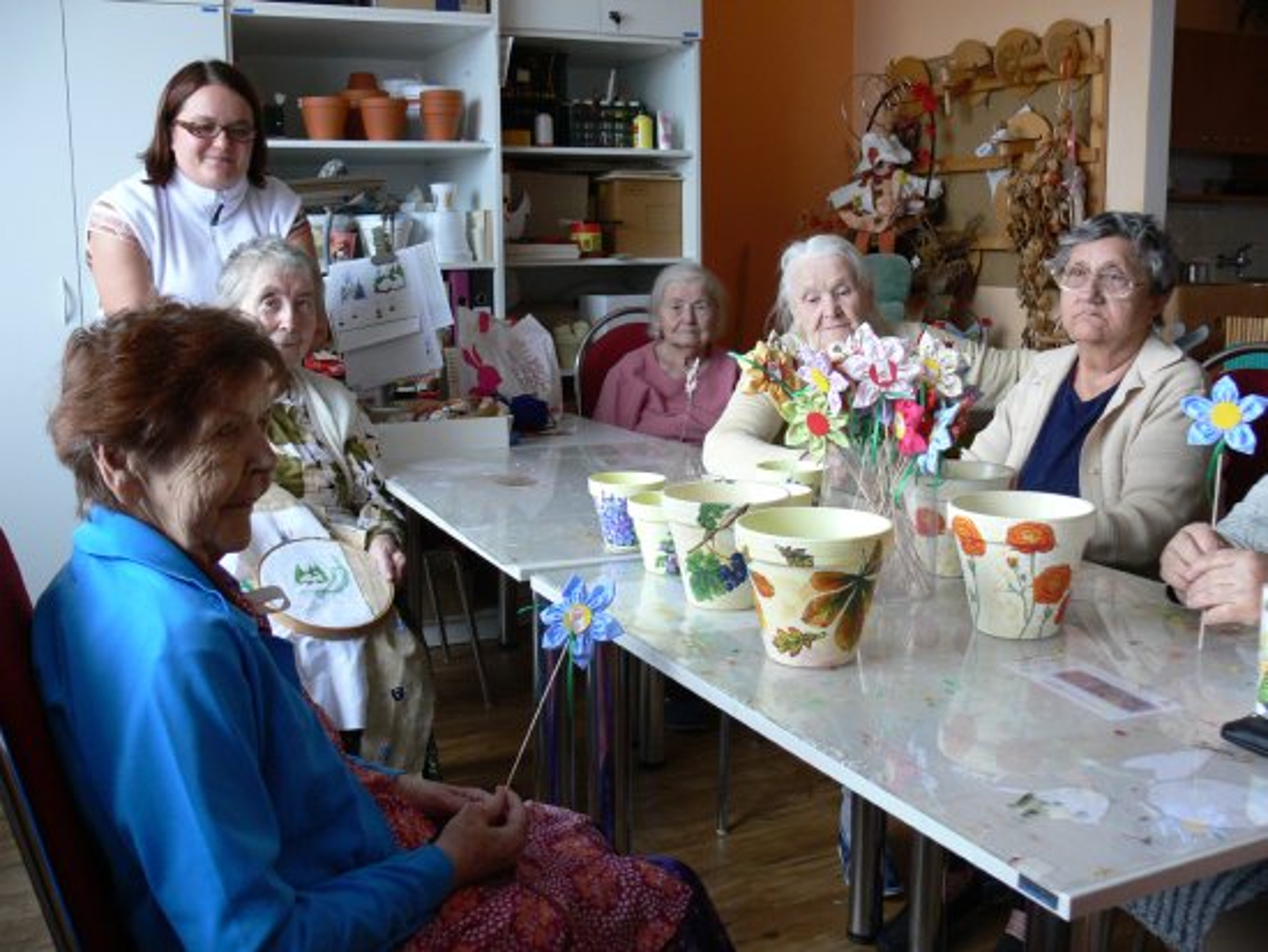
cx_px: 634
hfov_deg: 52.6
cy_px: 476
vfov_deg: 40.7
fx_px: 1283
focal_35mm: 35
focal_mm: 7.4
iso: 160
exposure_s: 1/30
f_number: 2.8
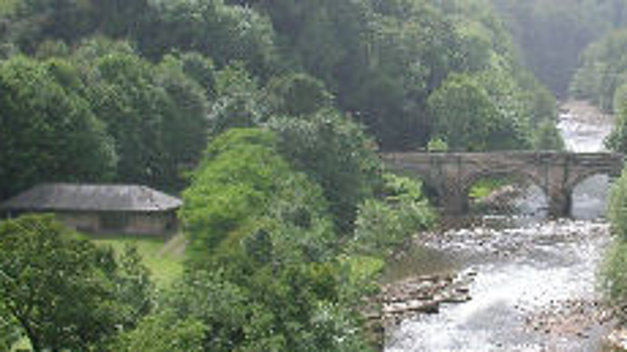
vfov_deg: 14.5
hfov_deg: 25.2
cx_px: 496
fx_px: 1379
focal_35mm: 83
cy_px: 184
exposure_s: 1/57.3
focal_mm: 5.8
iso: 50
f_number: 8.5
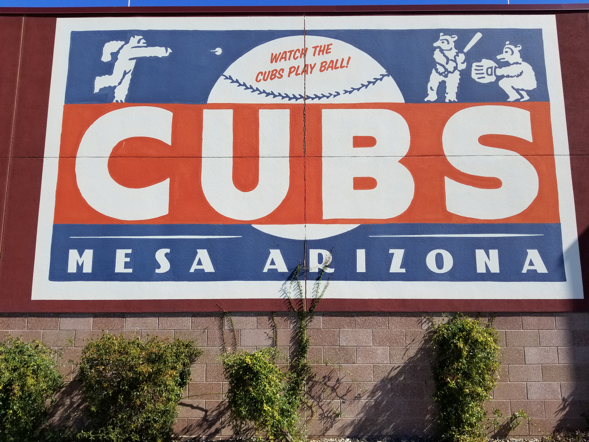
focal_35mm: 26
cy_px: 221
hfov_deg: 67.3
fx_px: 442
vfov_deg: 53.1
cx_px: 294
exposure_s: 1/2272
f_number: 1.7
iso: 50
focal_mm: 4.25
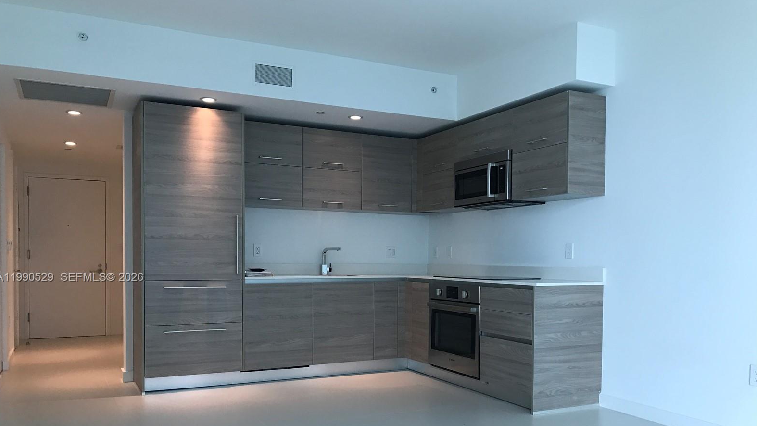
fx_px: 622
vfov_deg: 37.5
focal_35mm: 31
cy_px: 278
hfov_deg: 62.6
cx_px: 378
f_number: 1.8
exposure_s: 1/40
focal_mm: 3.99
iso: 20
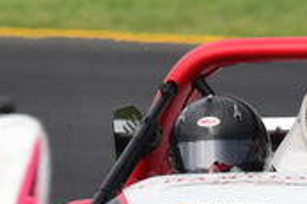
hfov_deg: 0.6
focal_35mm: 3194
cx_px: 378
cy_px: 73
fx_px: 27211
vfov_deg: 0.4
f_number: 10
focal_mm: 460
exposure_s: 1/640
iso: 500
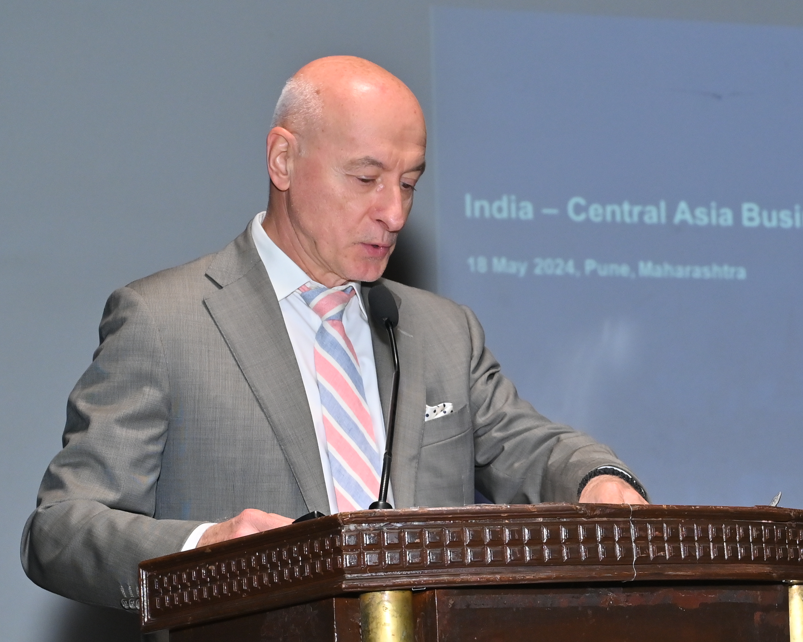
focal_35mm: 124
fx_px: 2947
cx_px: 778
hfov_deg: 15.3
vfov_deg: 12.4
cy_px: 564
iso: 800
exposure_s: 1/160
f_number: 5.6
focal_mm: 55
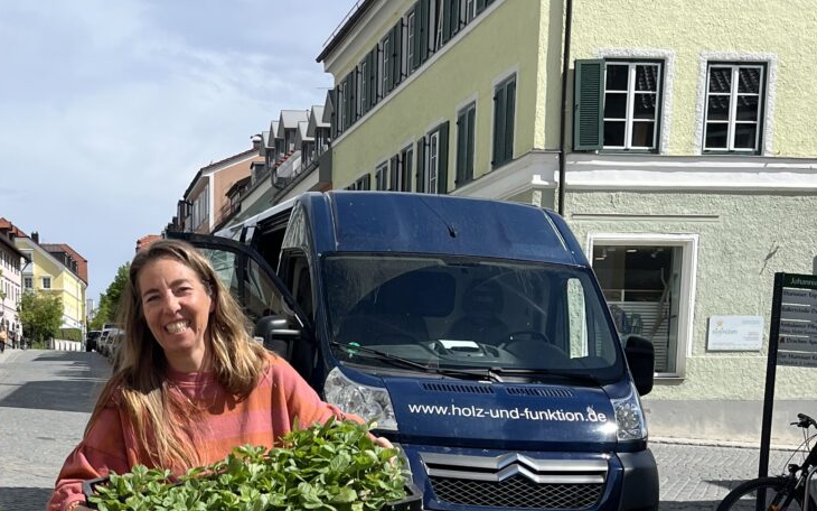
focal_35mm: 58
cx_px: 186
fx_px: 1291
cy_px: 565
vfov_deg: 21.2
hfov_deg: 34.2
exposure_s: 1/4484
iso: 50
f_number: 1.6
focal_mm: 5.1
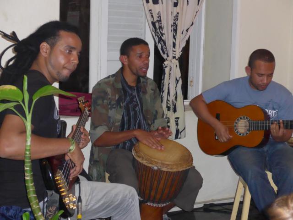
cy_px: 110
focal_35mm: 70
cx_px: 146
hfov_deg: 27.8
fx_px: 593
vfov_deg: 21.0
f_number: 4.2
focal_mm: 15
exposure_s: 1/60
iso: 1600
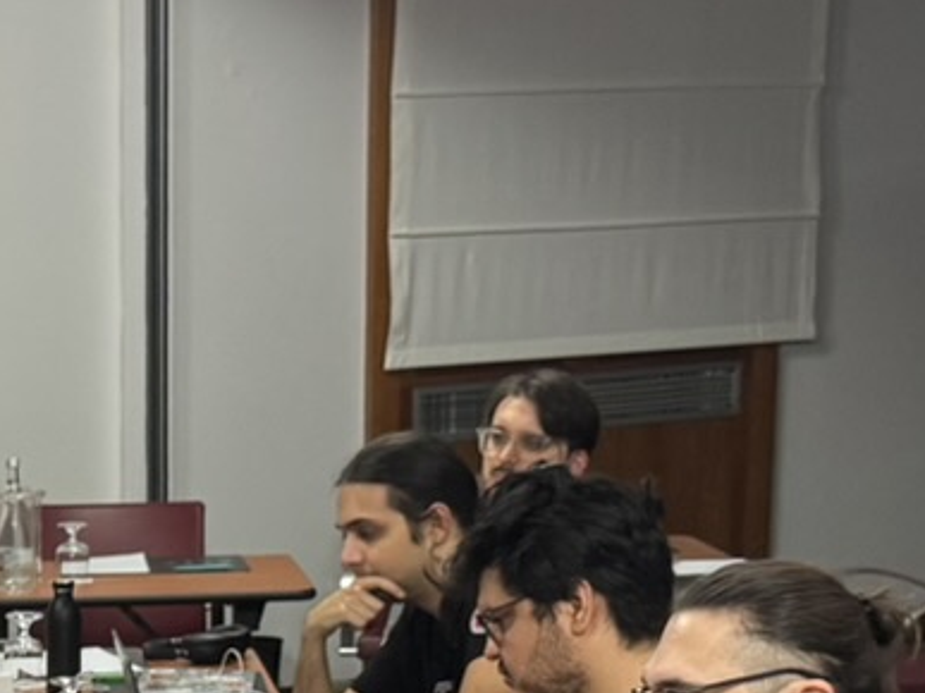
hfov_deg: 15.0
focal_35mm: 127
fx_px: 3393
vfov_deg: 11.3
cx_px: -194
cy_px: 965
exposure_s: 1/50
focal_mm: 6.76
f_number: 1.78
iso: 250
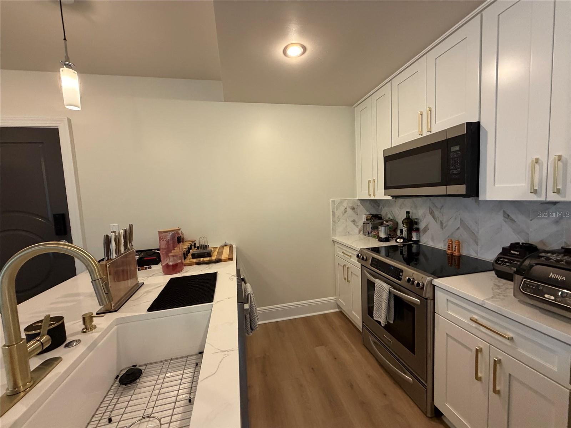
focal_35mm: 14
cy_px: 214
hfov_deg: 102.1
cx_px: 286
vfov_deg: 85.7
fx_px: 231
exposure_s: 1/60
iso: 400
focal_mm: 2.22
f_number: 2.2
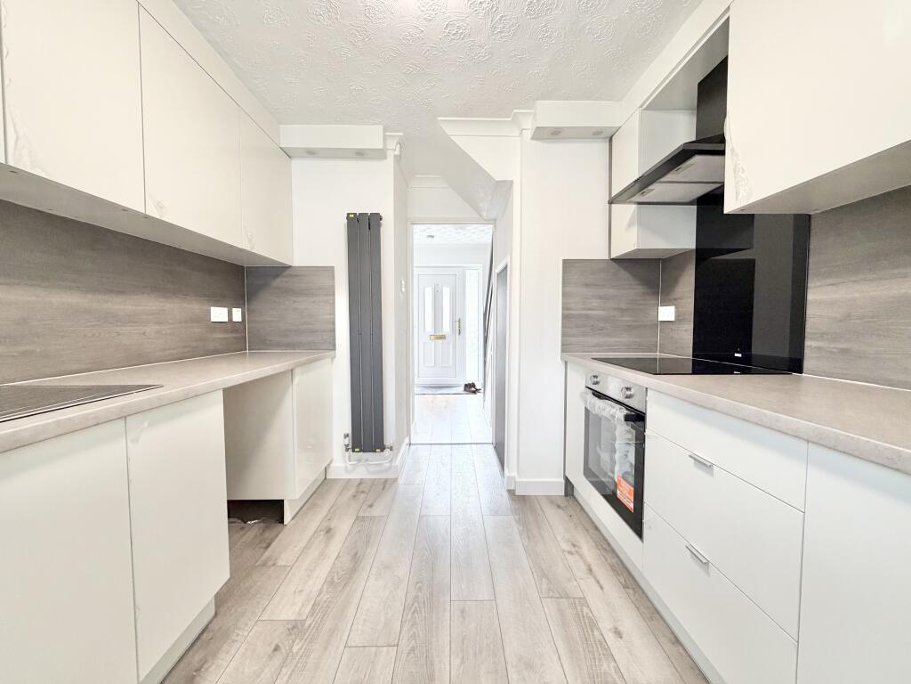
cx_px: 456
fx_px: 368
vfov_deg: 85.7
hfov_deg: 102.1
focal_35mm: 14
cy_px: 342
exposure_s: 1/81
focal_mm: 2.22
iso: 320
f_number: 2.2
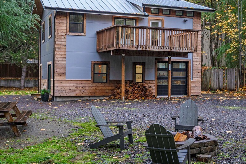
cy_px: 70
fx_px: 362
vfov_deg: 25.5
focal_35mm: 53
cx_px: 140
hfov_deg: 37.4
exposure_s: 1/30
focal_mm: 24
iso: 250
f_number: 8
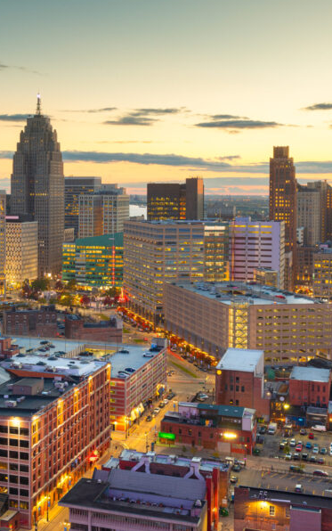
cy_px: 285
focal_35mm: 56
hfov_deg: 22.6
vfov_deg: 36.2
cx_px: 36
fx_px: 810
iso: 64
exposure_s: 6
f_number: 8
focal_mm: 32
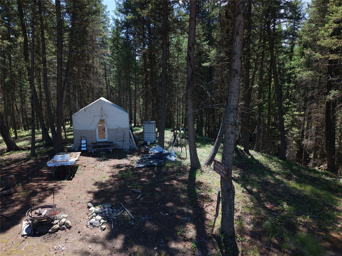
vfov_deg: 56.8
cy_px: 128
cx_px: 171
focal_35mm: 24
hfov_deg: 71.6
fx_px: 237
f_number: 1.8
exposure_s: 1/15
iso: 360
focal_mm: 8.67
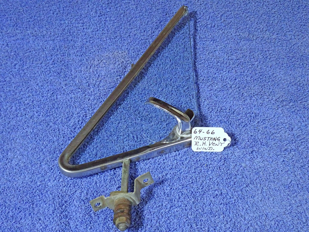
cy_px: 116
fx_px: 500
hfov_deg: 34.3
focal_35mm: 56
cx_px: 154
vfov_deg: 26.1
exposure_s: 1/20
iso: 800
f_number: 4.5
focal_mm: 9.52
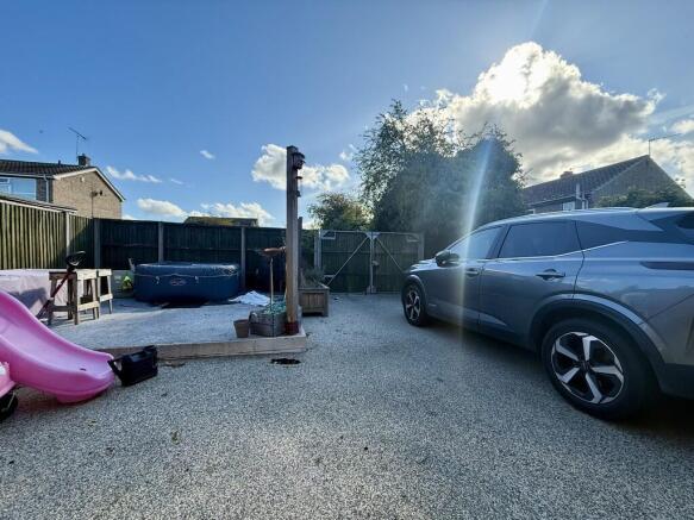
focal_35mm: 14
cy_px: 260
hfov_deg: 102.1
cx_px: 347
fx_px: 281
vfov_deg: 85.7
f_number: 2.2
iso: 64
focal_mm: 2.22
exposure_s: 1/1087
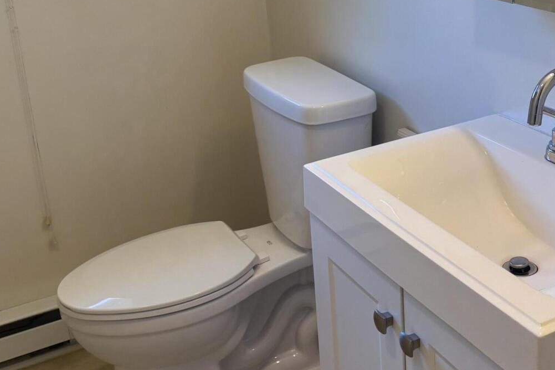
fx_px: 832
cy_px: 86
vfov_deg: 24.7
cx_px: 389
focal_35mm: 54
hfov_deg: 36.3
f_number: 1.6
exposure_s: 1/60
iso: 80
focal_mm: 5.96
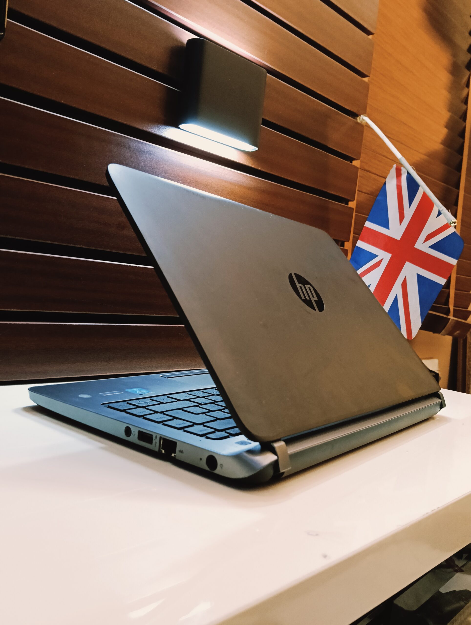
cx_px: 236
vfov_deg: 65.2
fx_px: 489
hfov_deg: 51.5
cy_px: 312
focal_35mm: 27
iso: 320
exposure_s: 1/33.3
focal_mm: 3.98
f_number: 1.8
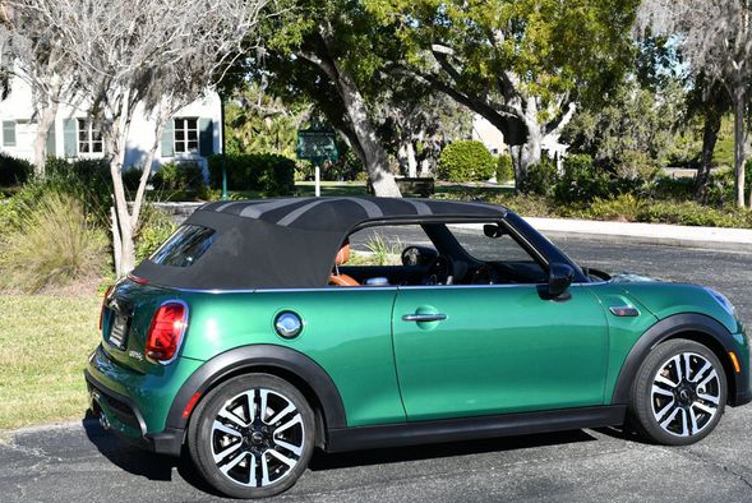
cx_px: 396
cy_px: 262
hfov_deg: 31.9
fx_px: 1317
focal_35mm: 63
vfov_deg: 21.6
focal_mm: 29
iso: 125
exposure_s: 1/250
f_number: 8
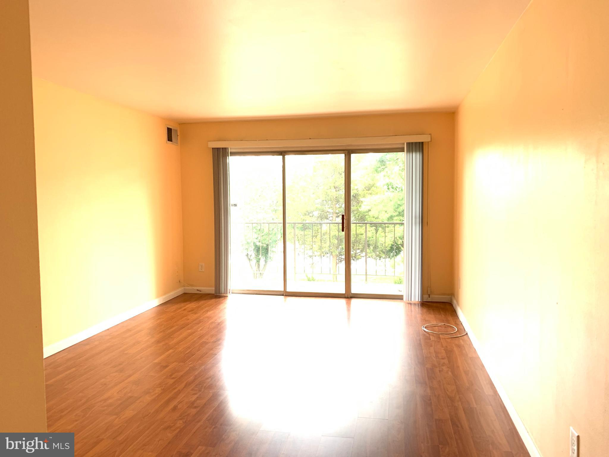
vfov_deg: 53.1
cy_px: 228
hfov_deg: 67.3
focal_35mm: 26
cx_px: 304
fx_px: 457
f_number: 1.8
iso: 80
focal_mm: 4.25
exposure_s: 1/121
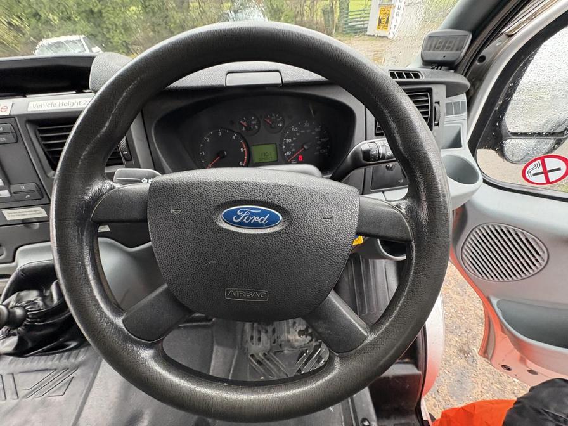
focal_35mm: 14
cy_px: 213
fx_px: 230
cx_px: 284
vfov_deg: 85.7
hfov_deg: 102.1
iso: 320
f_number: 2.2
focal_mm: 2.22
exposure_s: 1/60
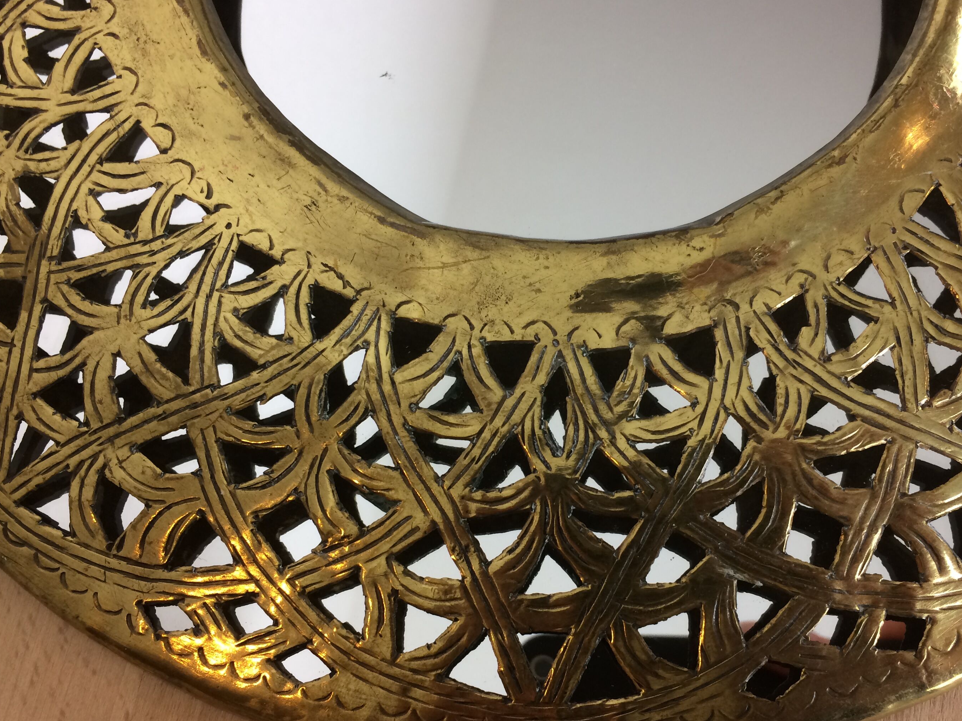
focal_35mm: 35
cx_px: 548
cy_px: 411
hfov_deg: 52.5
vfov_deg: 40.6
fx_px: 973
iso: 50
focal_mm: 4.15
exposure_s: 1/33
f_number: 2.2
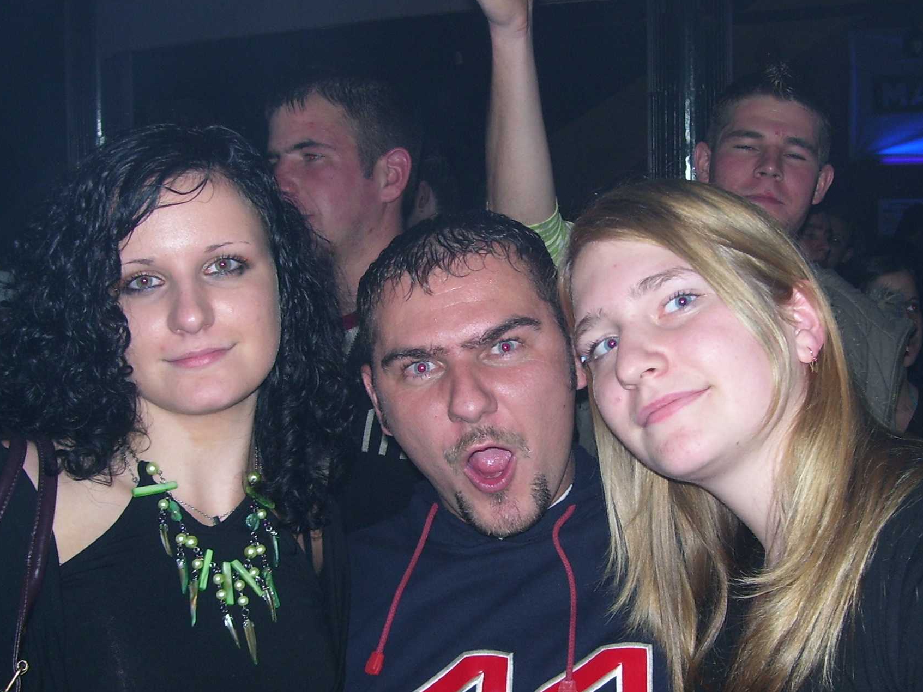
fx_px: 1307
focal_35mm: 49
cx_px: 534
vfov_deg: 29.6
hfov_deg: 38.8
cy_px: 405
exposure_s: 1/60
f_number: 2.7
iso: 80
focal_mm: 6
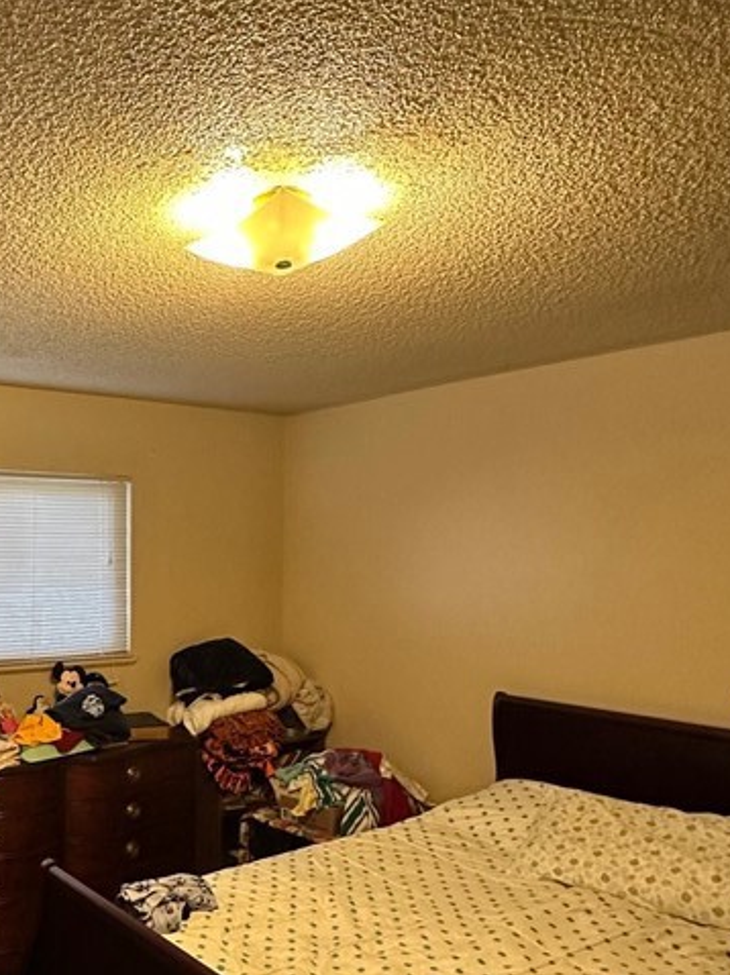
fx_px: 844
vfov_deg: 59.6
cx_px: 71
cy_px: 571
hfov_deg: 42.8
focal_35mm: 30
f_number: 2.2
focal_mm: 2.22
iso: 400
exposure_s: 1/60
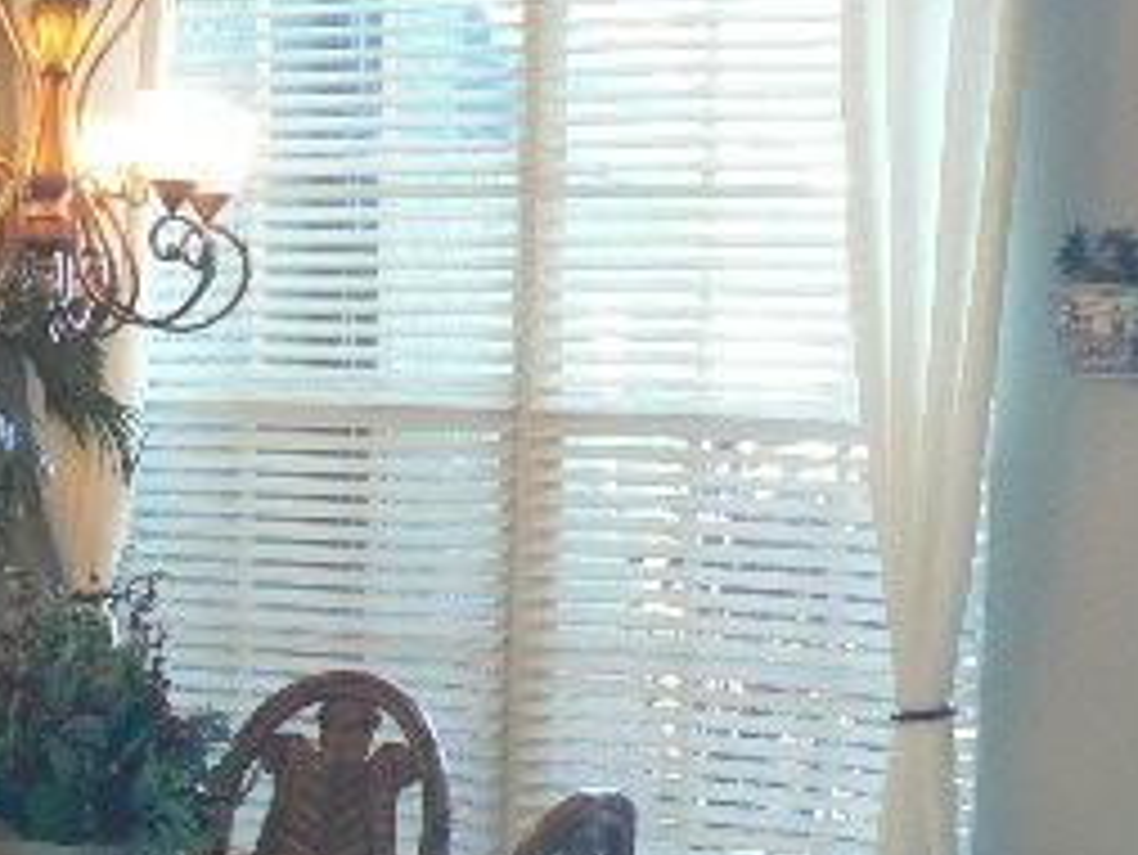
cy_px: 738
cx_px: 112
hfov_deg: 21.1
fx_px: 2993
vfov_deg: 16.1
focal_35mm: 91
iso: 200
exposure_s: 1/25
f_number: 2.8
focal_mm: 6
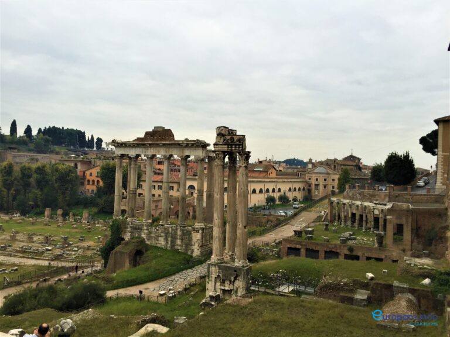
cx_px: 225
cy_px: 168
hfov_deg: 61.7
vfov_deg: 48.2
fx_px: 377
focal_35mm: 29
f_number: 2.2
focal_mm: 4.15
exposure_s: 1/278
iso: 32
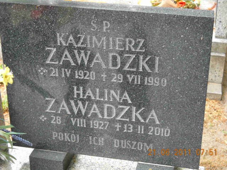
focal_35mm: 65
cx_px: 114
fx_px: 426
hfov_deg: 29.8
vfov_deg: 22.6
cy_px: 85
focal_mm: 10.84
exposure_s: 1/91
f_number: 4
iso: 518
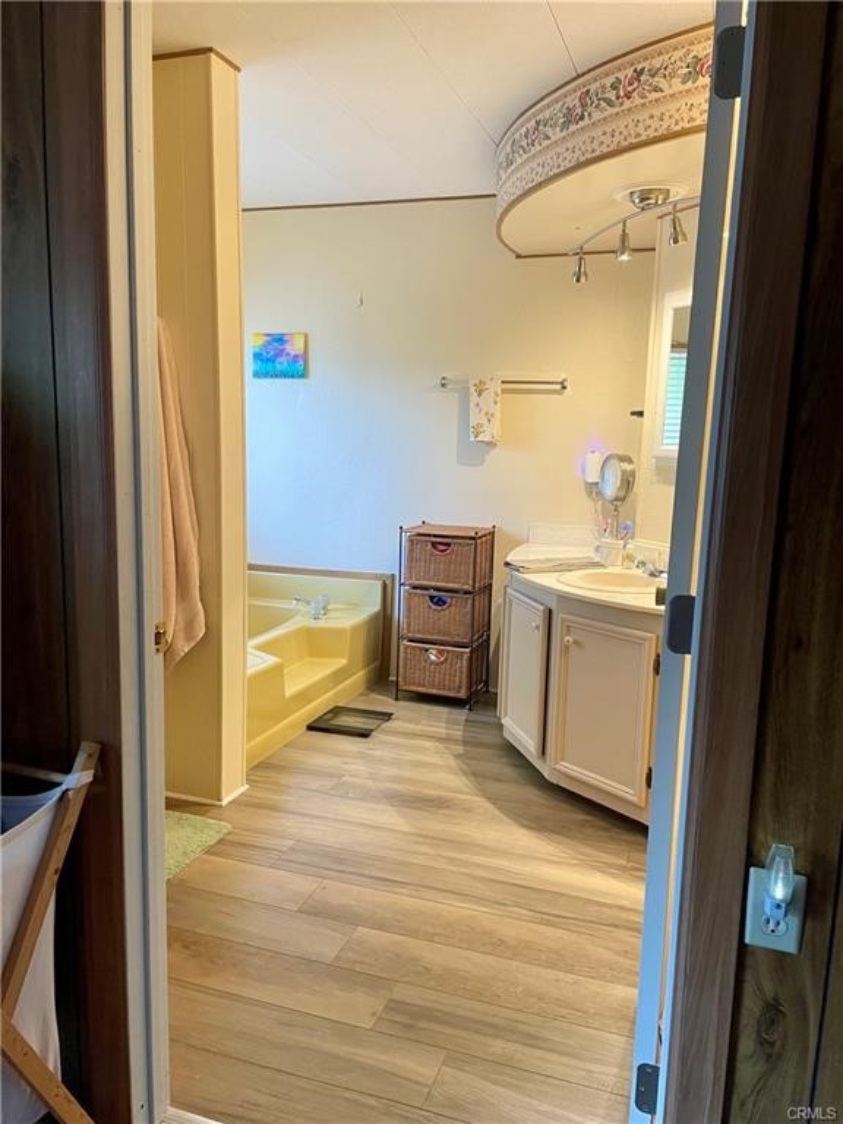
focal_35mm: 26
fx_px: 844
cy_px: 562
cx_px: 422
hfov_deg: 53.1
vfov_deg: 67.3
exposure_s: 1/60
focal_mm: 4.2
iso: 100
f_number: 1.6
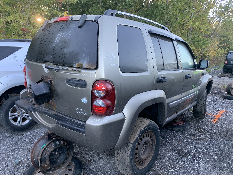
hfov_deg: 67.3
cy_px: 88
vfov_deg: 53.1
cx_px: 116
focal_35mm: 26
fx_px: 175
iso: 64
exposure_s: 1/121
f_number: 1.8
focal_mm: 4.25
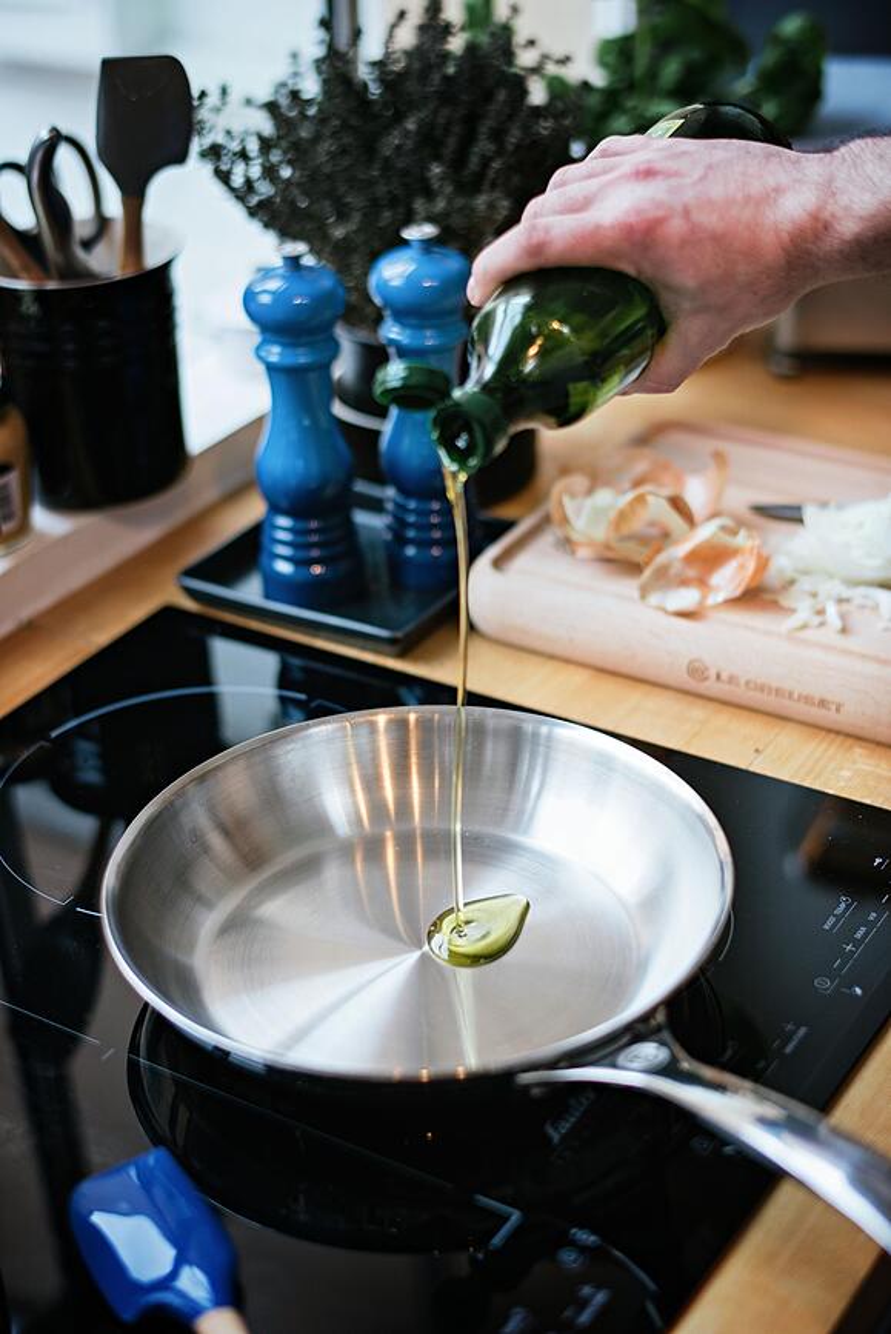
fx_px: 2151
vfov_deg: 34.5
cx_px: 446
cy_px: 667
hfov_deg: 23.4
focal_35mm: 58
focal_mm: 58
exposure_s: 1/250
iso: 640
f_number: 2.2
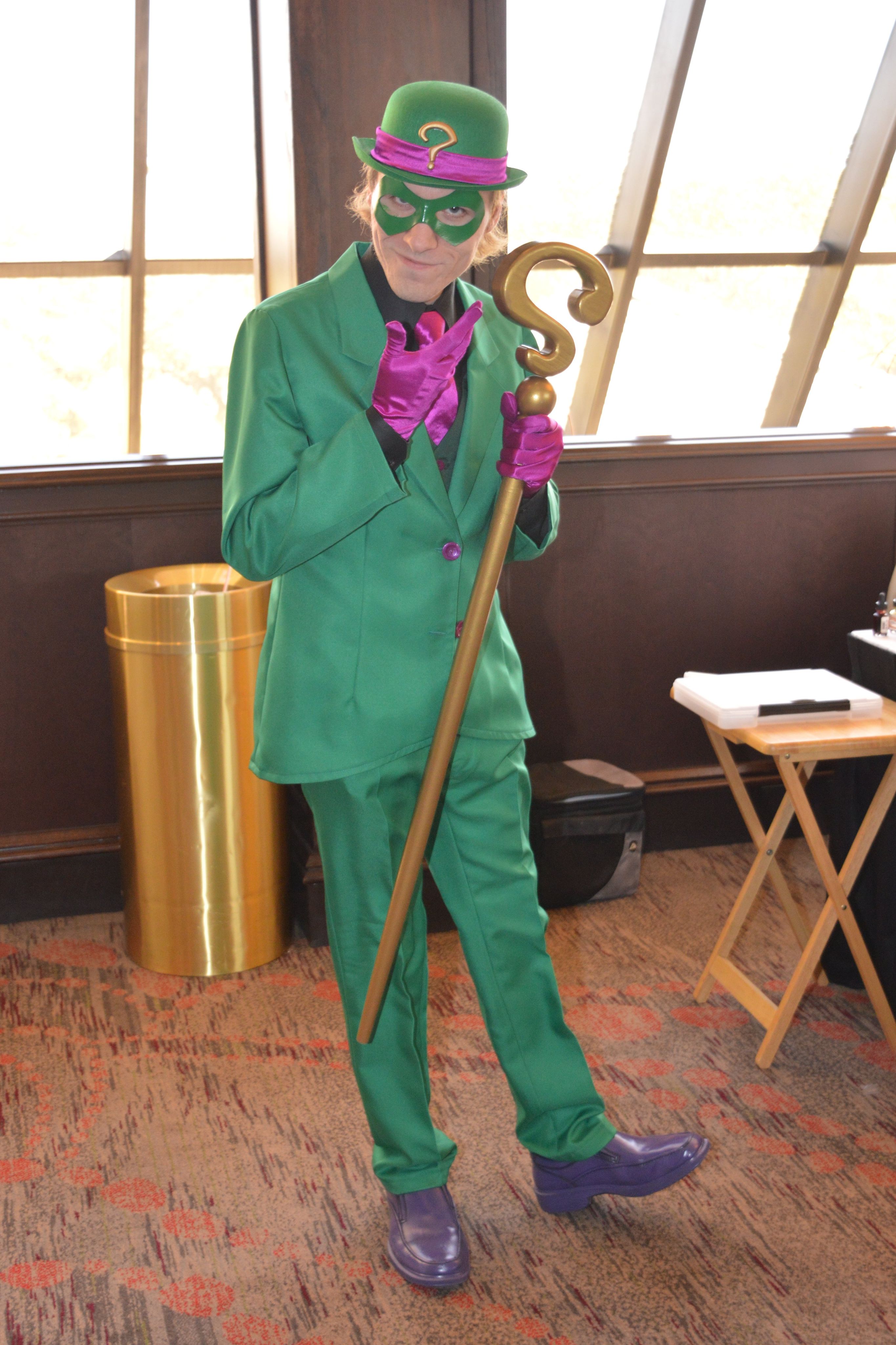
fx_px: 1512
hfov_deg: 33.0
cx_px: 448
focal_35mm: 40
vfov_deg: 47.9
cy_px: 672
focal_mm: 27
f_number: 3.8
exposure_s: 1/60
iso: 800
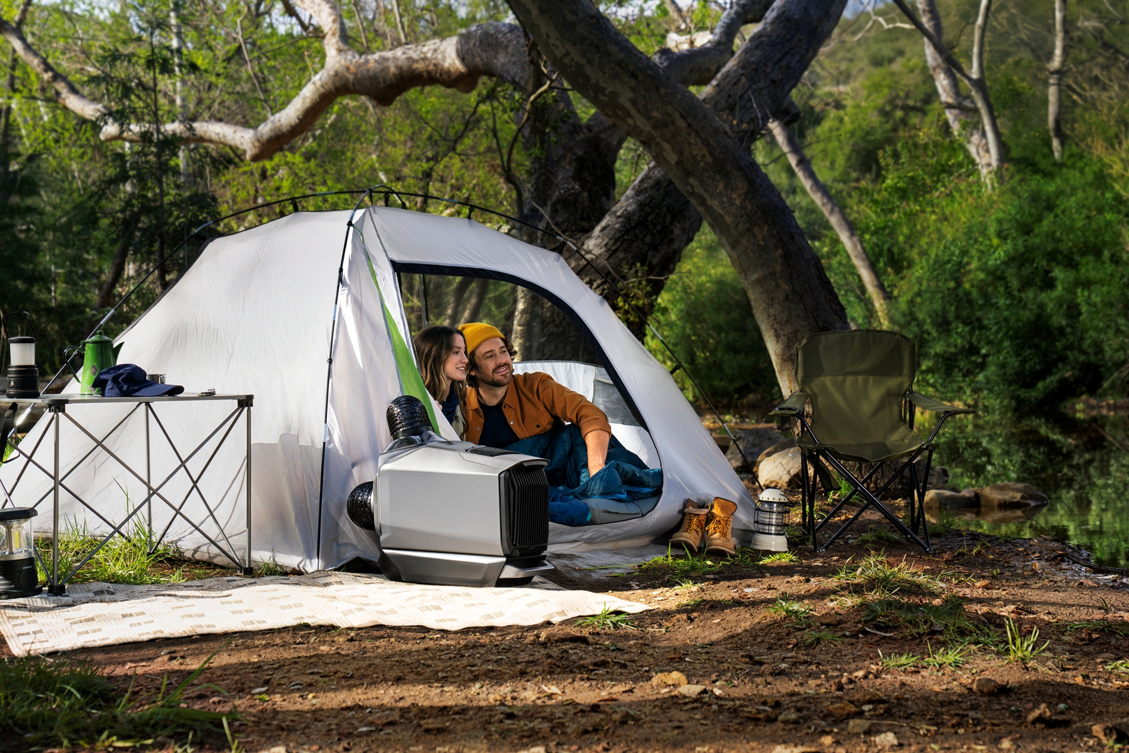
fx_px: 2101
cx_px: 564
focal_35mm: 67
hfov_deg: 30.1
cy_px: 376
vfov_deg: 20.3
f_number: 5.6
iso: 100
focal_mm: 67
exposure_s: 1/100
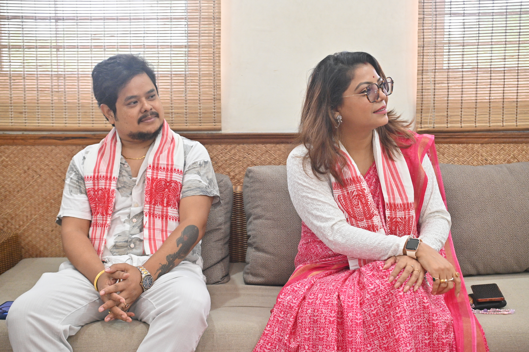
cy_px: 176
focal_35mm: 50
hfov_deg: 39.6
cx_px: 264
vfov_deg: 27.0
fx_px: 734
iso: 3200
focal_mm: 50
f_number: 4
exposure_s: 1/200
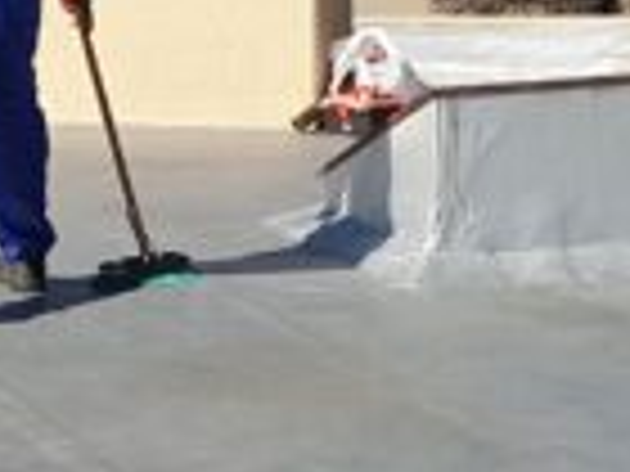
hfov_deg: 10.4
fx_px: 3458
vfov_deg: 7.7
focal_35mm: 190
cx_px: 279
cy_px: 625
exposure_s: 1/1828
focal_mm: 4.3
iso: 50
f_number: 2.4
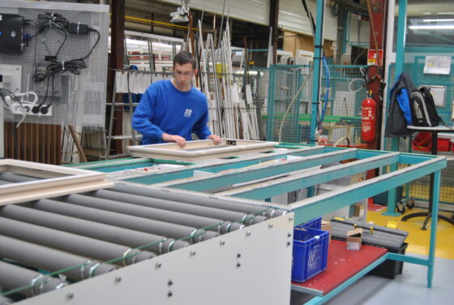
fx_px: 588
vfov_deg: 29.1
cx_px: 227
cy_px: 152
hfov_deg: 42.2
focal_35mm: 46
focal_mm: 31
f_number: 4.2
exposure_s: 1/30
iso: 320
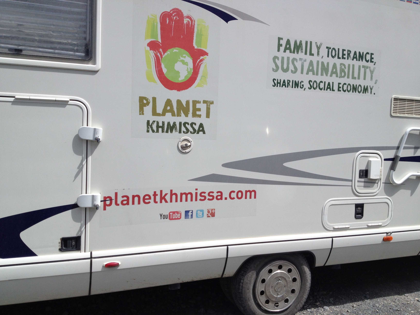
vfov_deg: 40.7
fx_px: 425
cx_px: 210
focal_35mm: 35
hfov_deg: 52.6
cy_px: 158
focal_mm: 4.28
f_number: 2.4
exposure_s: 1/2762
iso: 50
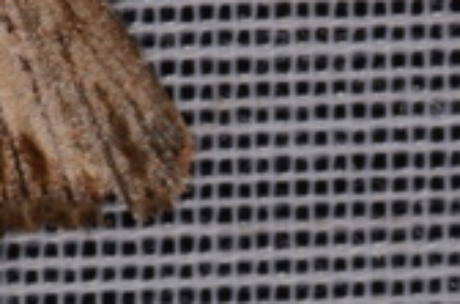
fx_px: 7650
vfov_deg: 2.3
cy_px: -110
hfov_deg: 3.4
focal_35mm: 600
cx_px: -301
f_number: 32
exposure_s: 1/60
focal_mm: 85
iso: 100
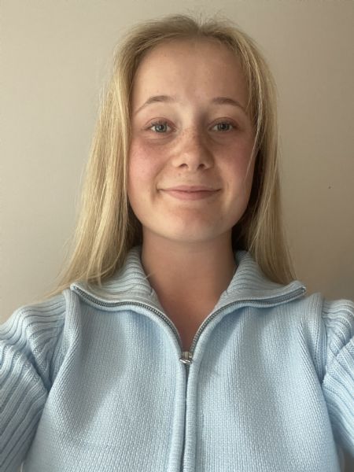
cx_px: 177
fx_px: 409
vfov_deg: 60.0
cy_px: 236
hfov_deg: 46.8
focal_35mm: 30
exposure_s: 1/33
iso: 320
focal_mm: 2.71
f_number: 2.2
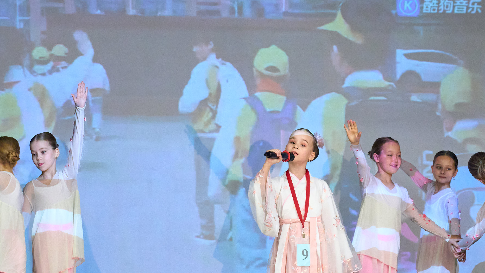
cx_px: 251
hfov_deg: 13.0
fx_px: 2135
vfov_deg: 7.3
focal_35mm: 166
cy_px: 229
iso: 2000
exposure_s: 1/1250
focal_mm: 70
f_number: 2.8
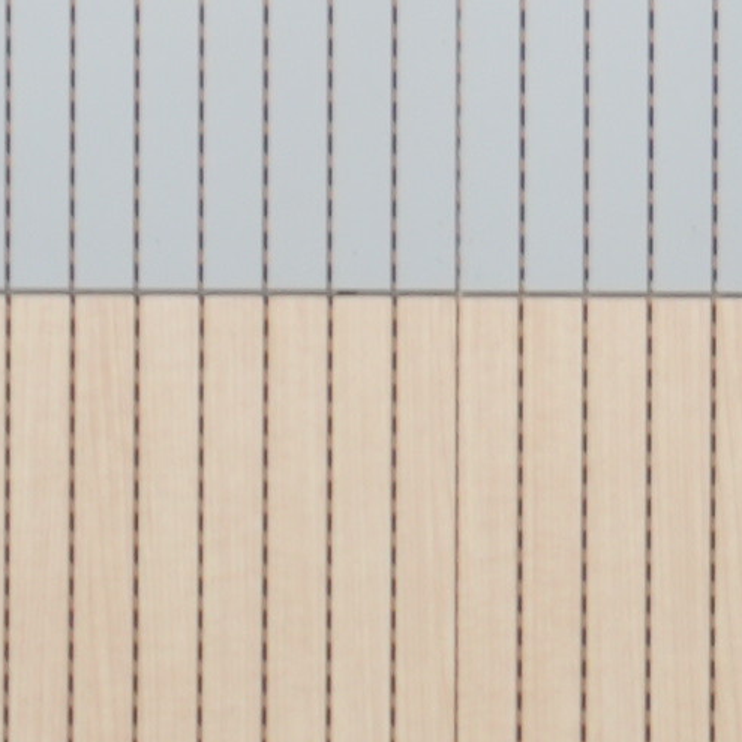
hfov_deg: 3.0
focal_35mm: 564
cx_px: 3265
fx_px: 13678
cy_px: -797
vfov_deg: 3.1
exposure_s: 1/4
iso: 200
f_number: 7.1
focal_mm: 50
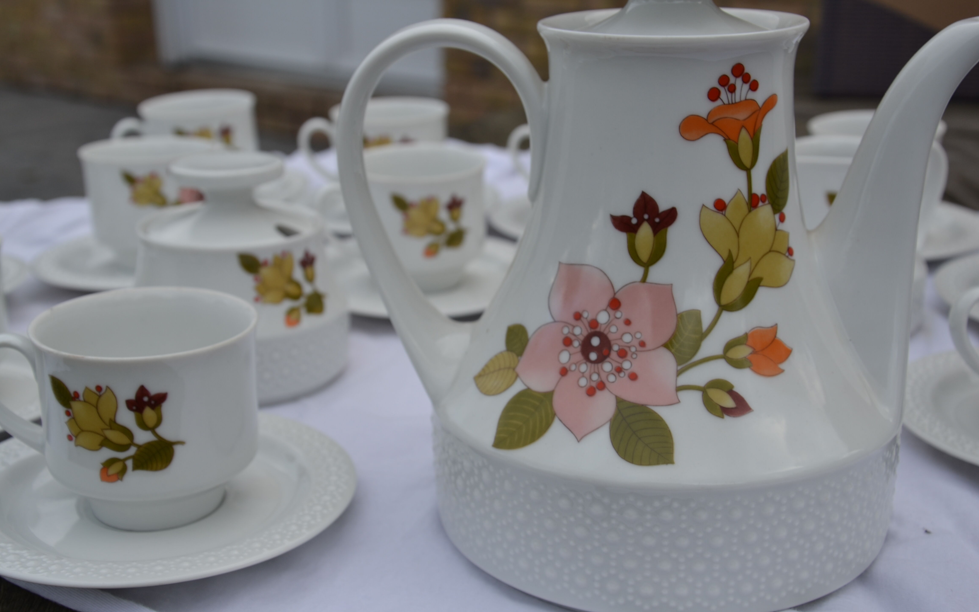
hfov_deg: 41.1
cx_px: 489
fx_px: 1307
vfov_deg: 26.3
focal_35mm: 49
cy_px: 305
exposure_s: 1/160
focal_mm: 32
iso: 100
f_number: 6.3
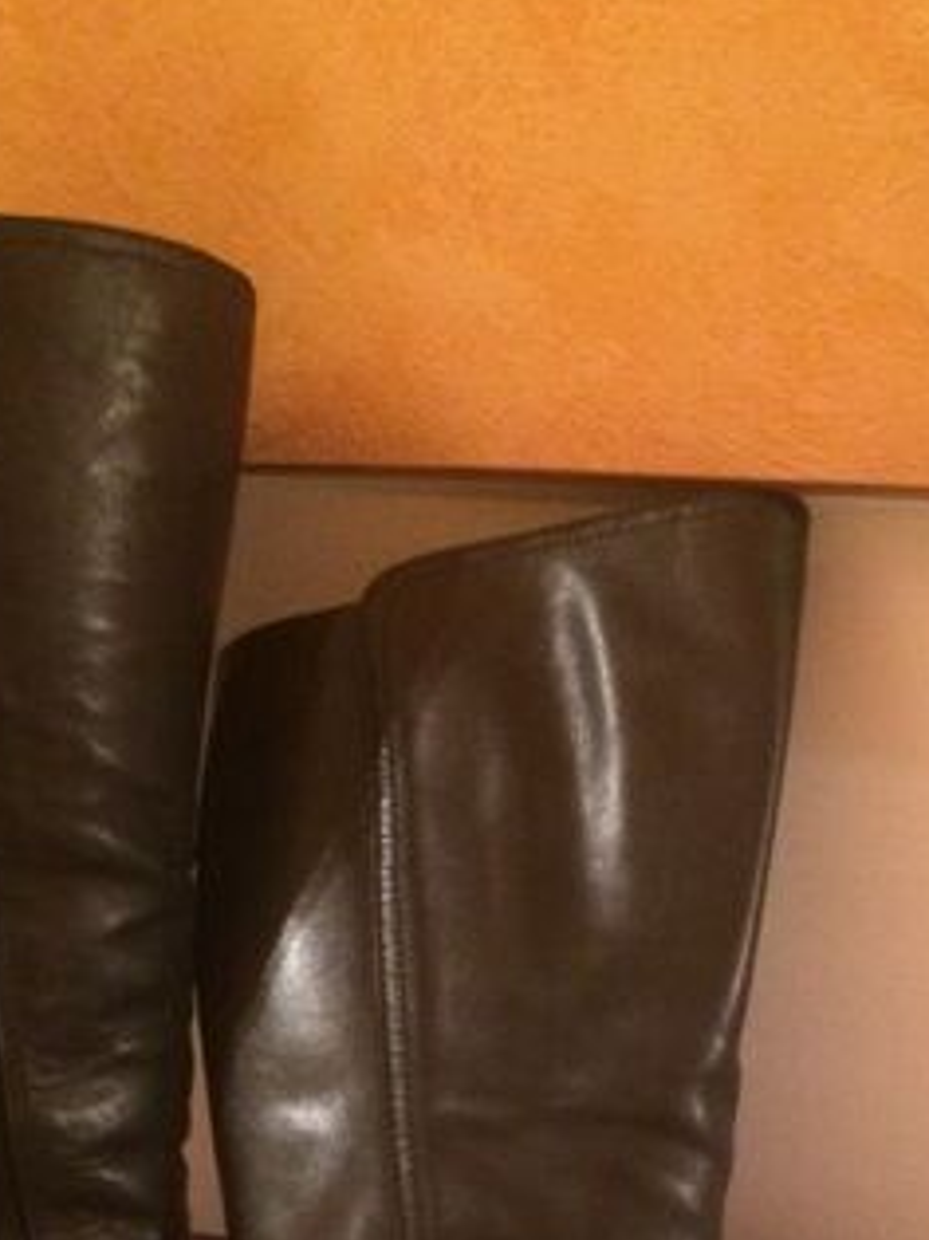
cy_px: 1090
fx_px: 2113
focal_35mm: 59
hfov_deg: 24.7
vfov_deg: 31.3
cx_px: 571
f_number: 2.2
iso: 640
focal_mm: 4.15
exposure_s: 1/17
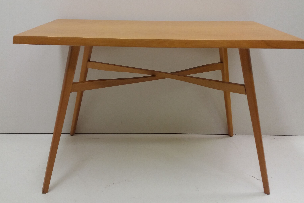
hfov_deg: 53.1
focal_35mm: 36
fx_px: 304
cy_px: 92
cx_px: 144
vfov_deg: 36.8
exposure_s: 1/33
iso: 100
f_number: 1.9
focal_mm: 3.7
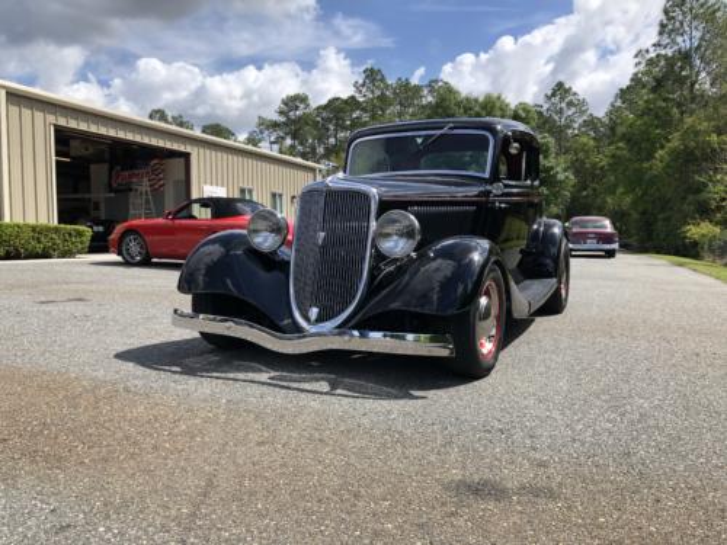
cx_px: 364
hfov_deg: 63.4
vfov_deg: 49.7
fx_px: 588
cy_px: 272
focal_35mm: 28
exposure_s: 1/800
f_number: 1.8
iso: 20
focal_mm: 4
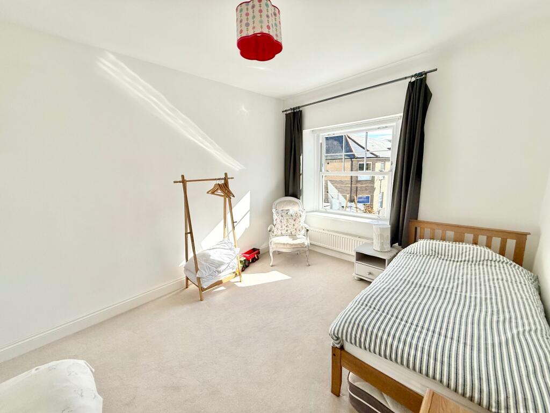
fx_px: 222
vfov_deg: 85.7
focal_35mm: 14
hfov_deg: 102.1
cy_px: 206
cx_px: 275
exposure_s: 1/928
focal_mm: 2.22
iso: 64
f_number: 2.2
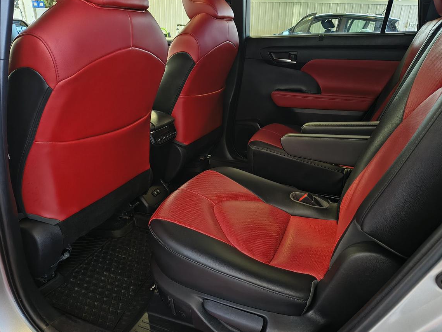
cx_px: 223
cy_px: 169
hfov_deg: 65.3
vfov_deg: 51.3
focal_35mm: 27
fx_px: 345
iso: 756
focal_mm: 5.56
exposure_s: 1/60
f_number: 1.8
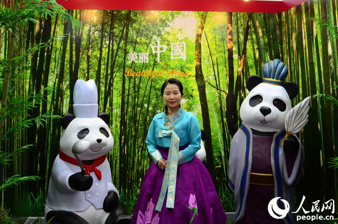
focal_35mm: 48
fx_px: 450
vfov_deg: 28.0
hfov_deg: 41.2
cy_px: 112
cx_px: 169
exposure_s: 1/80
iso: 1000
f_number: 4.5
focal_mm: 32
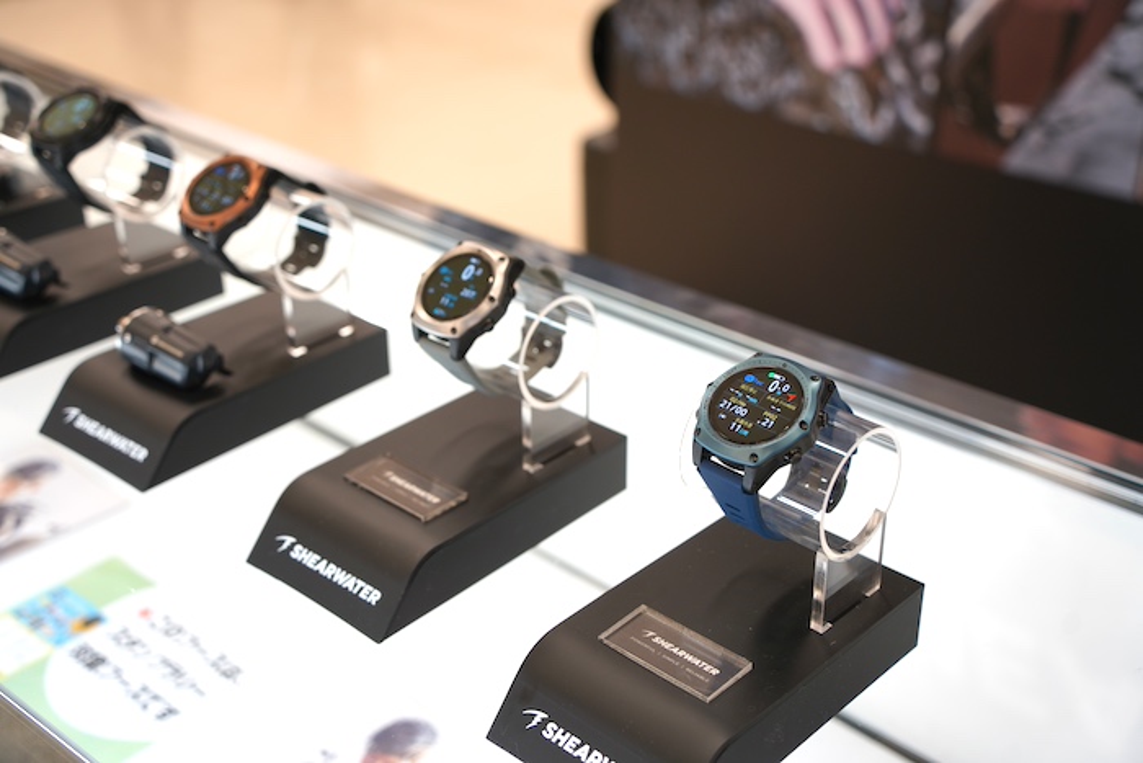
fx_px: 1429
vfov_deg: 29.9
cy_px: 382
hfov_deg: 43.6
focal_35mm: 45
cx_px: 572
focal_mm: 45
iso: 250
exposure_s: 1/60
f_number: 4
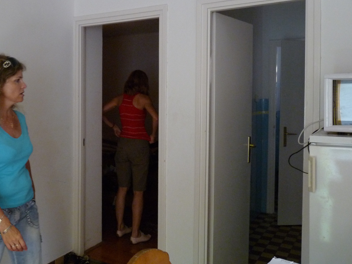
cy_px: 106
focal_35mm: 36
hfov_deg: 50.5
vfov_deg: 39.5
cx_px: 121
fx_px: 366
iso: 400
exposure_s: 1/125
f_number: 2.8
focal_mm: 4.8
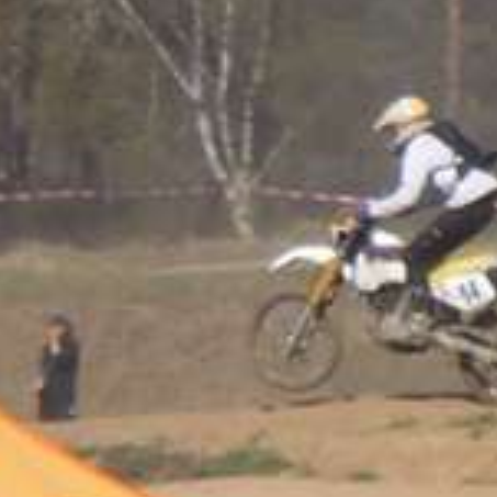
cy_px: 174
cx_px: 267
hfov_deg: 2.9
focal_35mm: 608
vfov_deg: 2.9
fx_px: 9876
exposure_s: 1/640
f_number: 3.9
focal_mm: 16
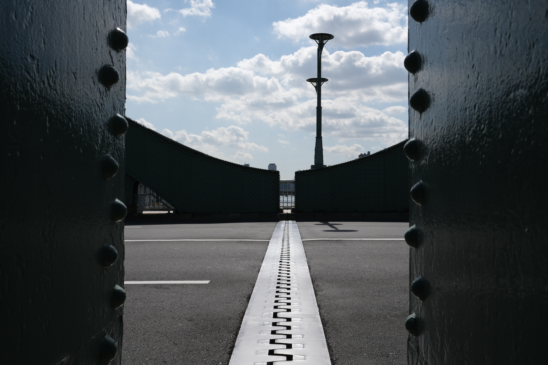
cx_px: 274
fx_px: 533
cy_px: 182
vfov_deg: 37.9
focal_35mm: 35
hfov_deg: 54.4
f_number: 11
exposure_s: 1/450
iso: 160
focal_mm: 23
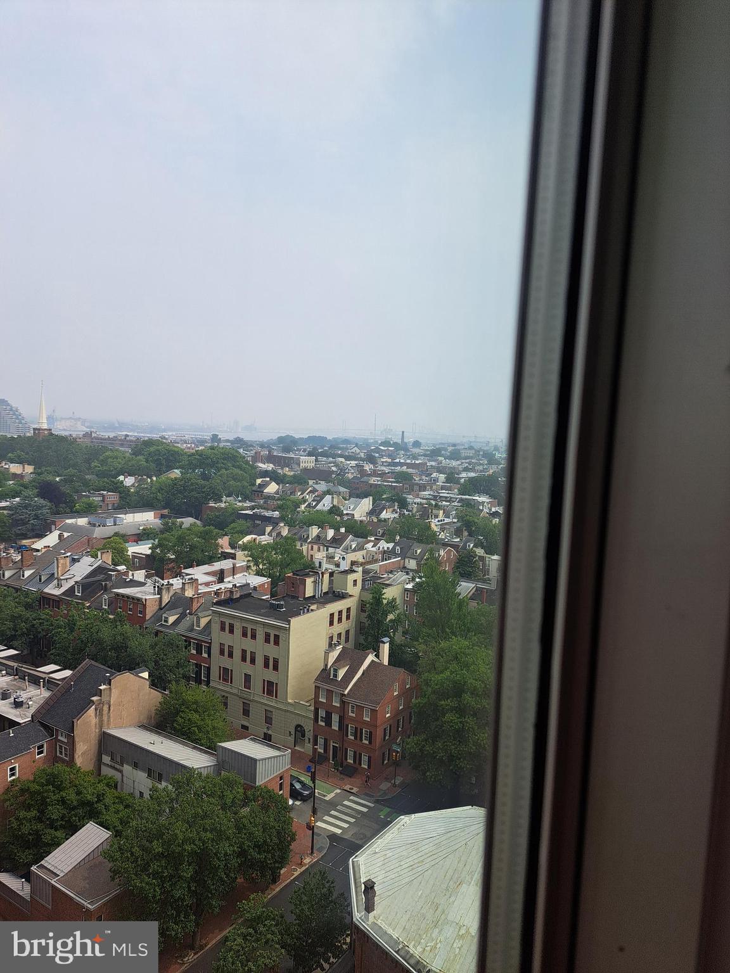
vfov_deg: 71.6
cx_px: 365
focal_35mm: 24
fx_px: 675
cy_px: 486
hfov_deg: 56.8
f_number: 1.8
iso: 50
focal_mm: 5.23
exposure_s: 1/966
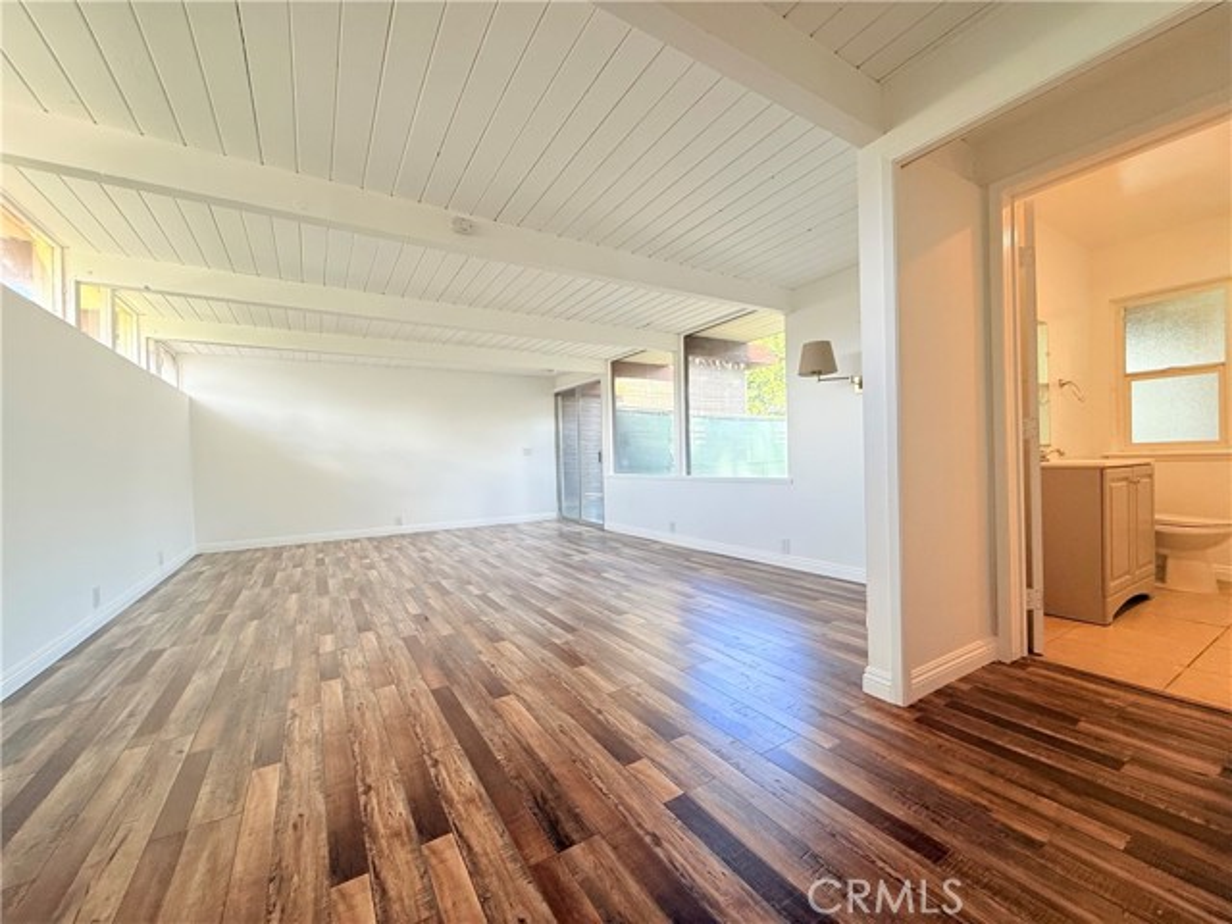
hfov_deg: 102.1
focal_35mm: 14
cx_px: 616
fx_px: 498
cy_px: 462
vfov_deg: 85.7
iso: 80
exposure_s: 1/120
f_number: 2.2
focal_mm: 2.22
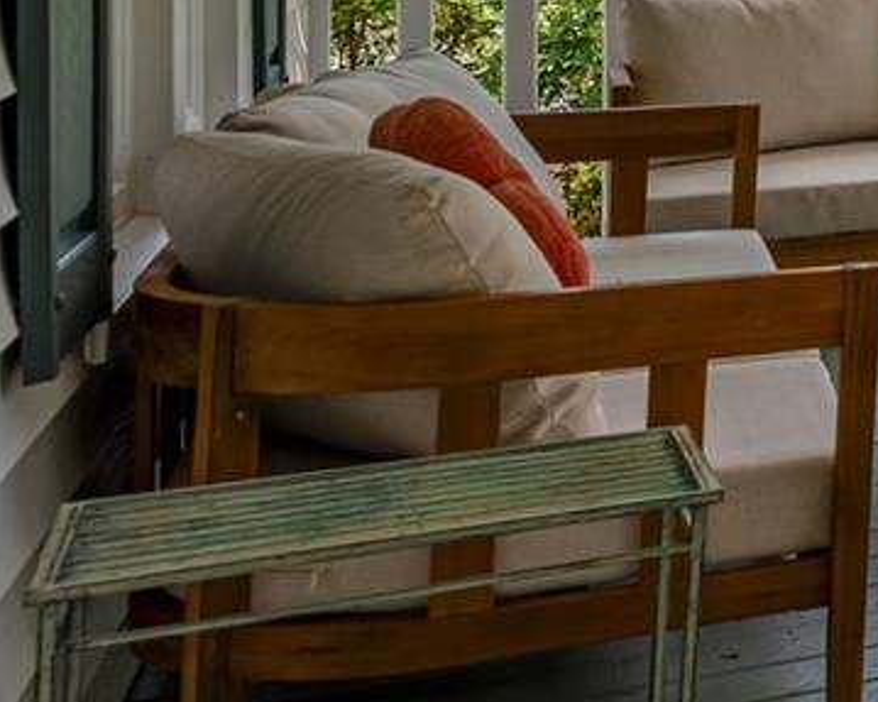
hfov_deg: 15.3
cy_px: -210
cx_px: 2071
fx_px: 1948
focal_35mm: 75
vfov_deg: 18.9
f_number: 7.1
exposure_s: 1/3200
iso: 320
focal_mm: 14
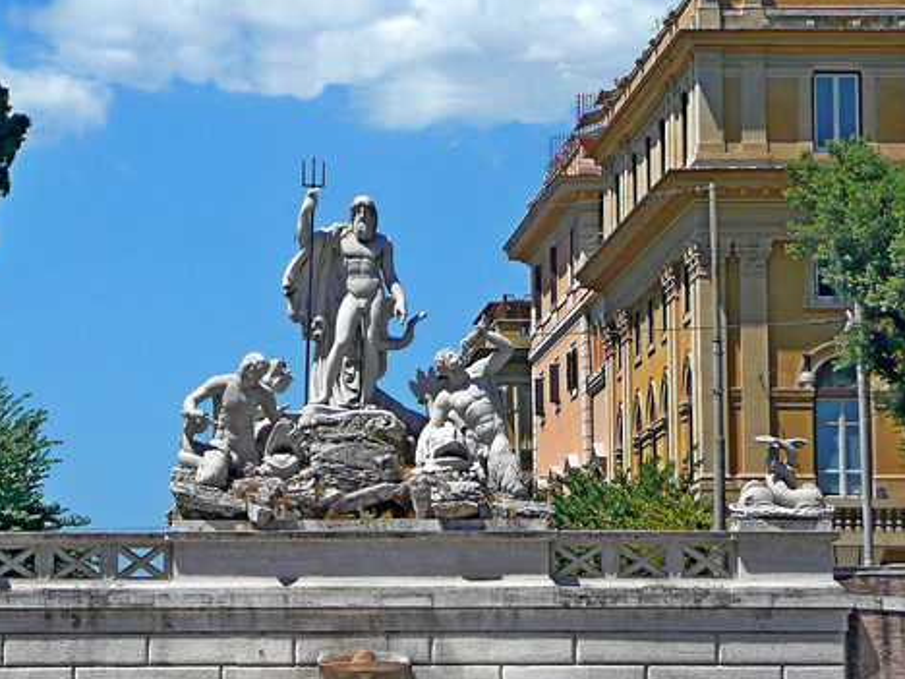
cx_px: 346
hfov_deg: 17.2
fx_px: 2980
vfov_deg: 13.0
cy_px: 311
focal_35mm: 114
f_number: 4.7
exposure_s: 1/640
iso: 100
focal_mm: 14.7
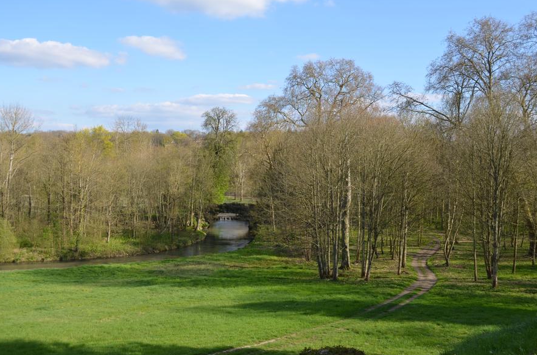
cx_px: 270
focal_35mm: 37
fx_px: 551
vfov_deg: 35.8
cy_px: 180
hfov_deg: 52.0
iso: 100
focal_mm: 24
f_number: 7.1
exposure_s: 1/200
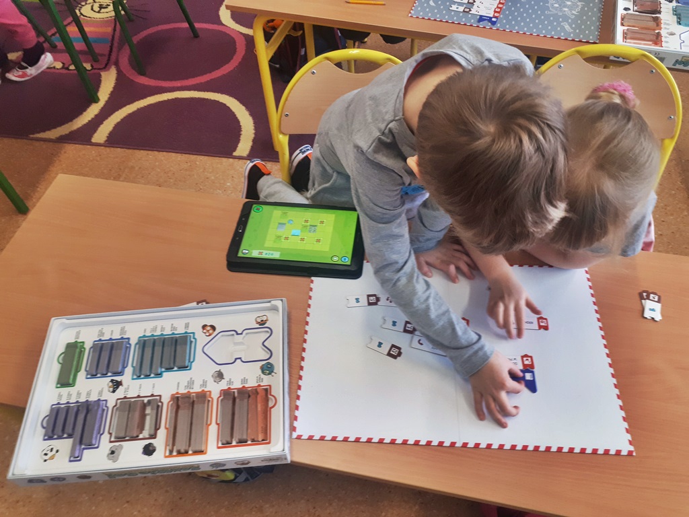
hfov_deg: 65.3
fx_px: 537
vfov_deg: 51.4
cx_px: 344
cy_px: 258
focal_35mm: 27
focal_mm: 3.6
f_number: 1.9
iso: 80
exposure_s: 1/33
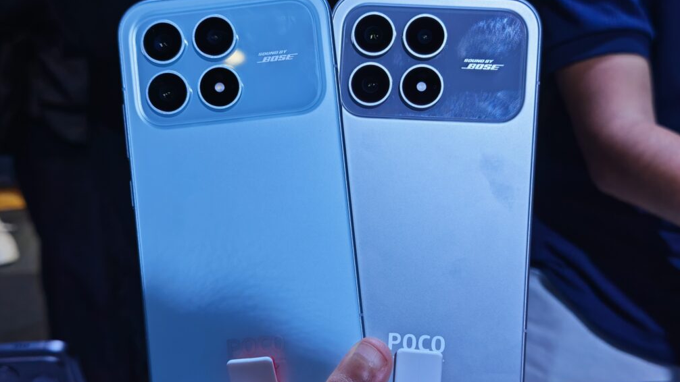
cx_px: 335
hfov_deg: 40.6
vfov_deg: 23.5
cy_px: 224
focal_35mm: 51
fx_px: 920
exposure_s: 1/120
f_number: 1.6
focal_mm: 5.4
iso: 50
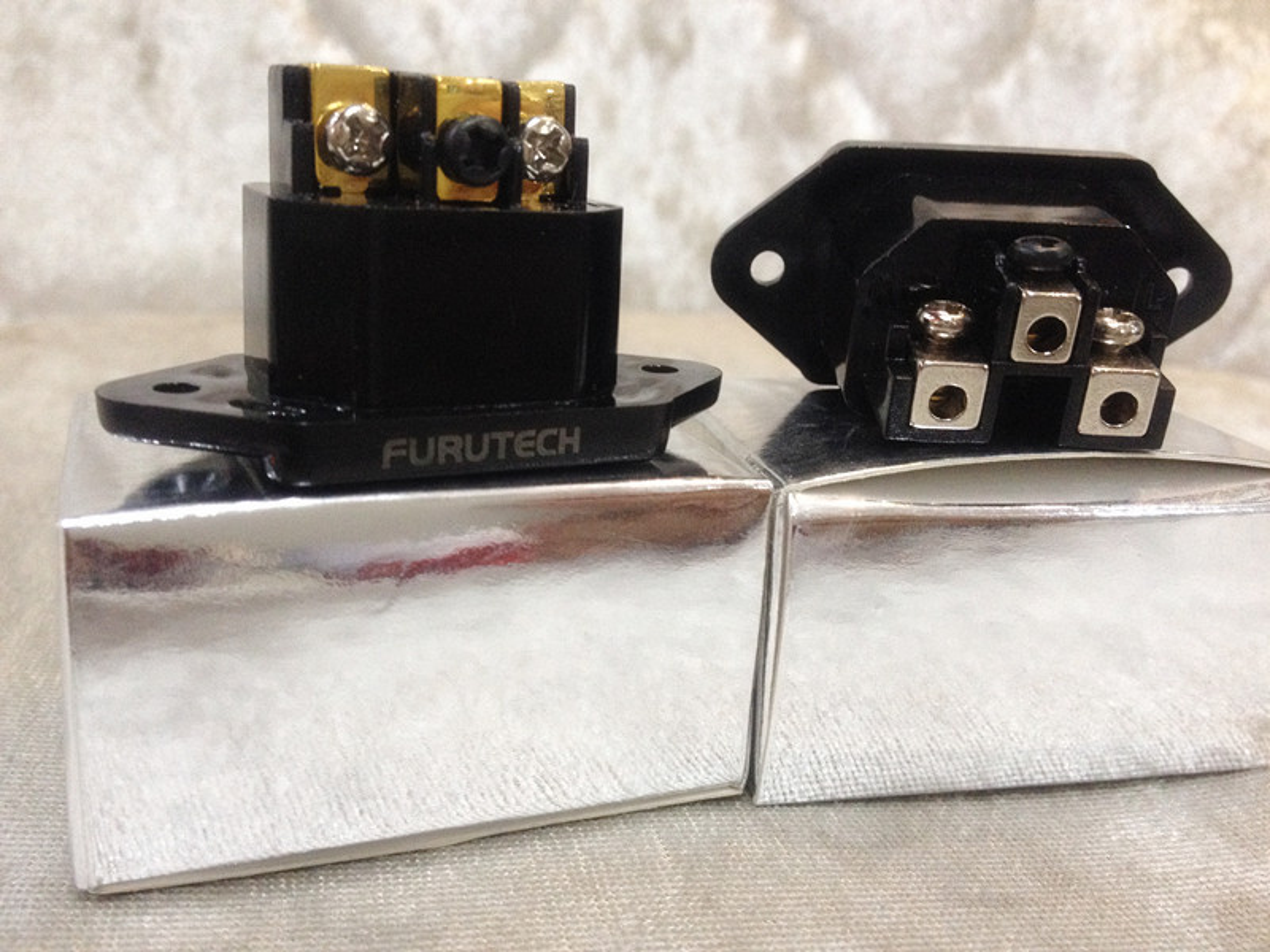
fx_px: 1284
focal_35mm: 35
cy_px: 476
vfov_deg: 40.7
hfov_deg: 52.6
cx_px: 635
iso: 320
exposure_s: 1/20
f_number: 2.4
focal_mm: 4.28
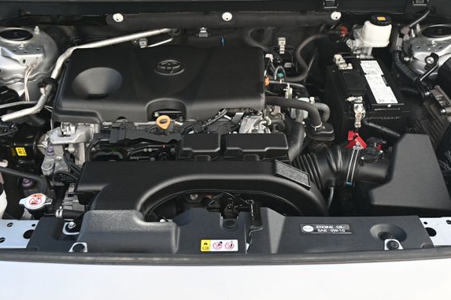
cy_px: 139
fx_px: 483
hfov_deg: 50.1
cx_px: 231
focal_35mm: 39
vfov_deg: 34.5
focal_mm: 23
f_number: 4.2
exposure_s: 1/250
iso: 360
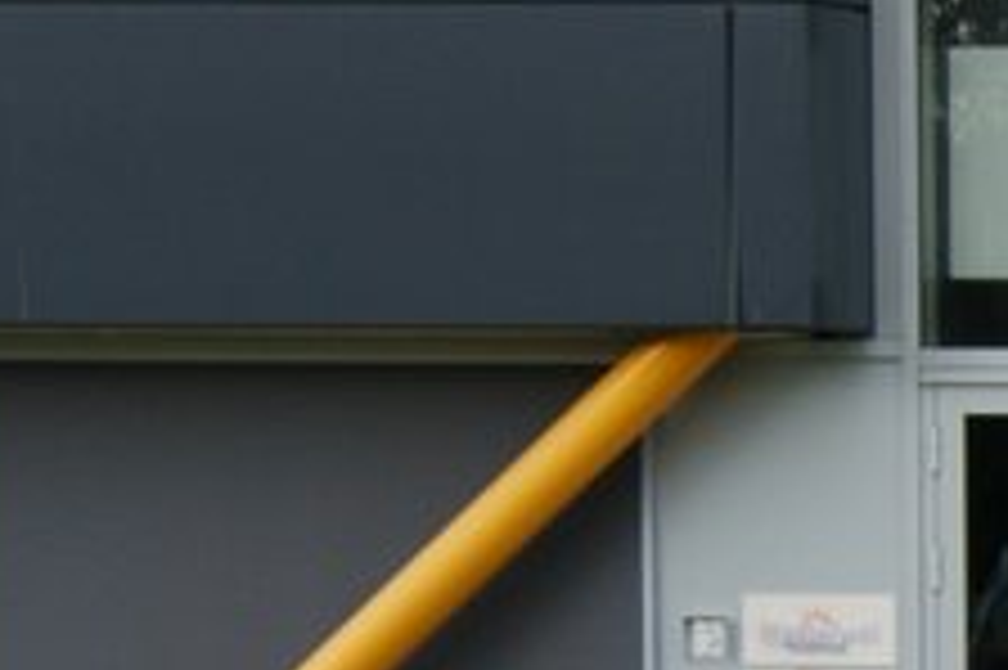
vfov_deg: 3.4
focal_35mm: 401
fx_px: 11219
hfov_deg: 5.0
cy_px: 1252
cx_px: 2142
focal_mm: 50
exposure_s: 1/320
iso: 200
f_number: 6.3
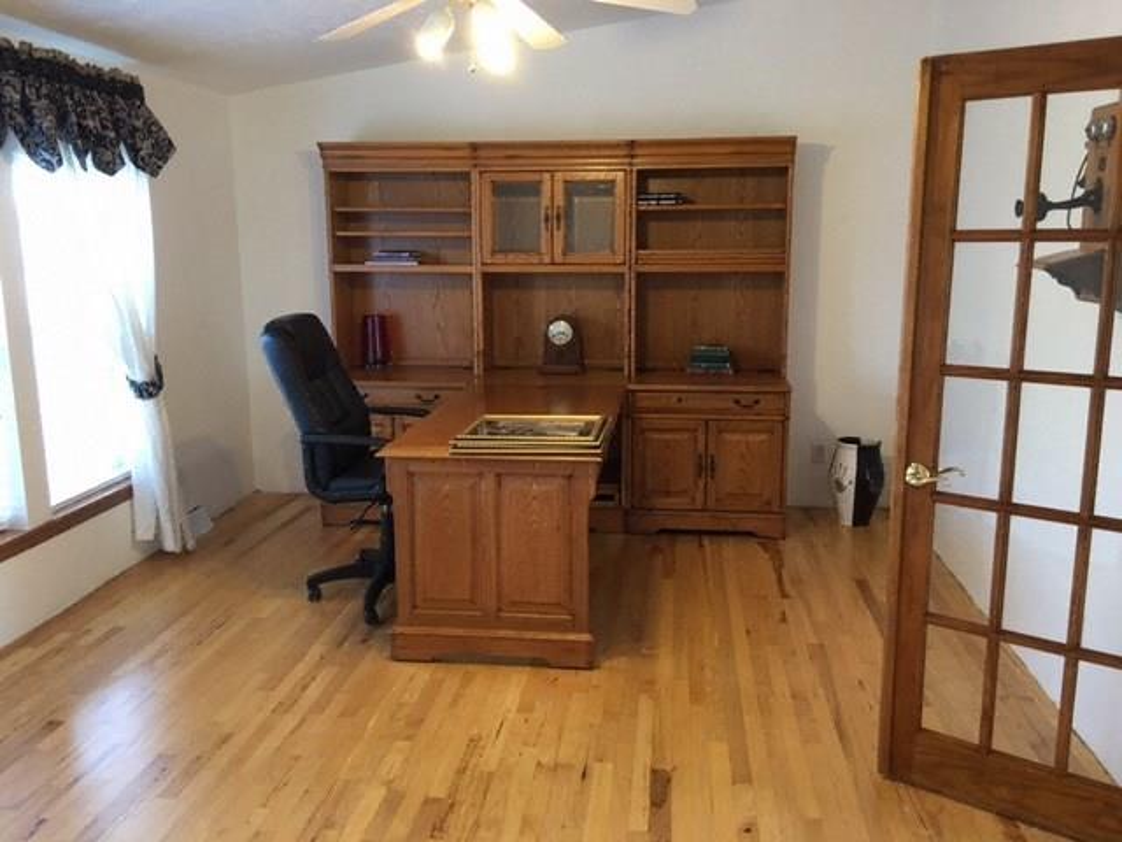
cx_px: 561
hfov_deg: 61.7
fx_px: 940
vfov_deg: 48.2
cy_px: 421
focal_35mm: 29
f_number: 2.2
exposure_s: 1/15
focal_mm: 4.15
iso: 50
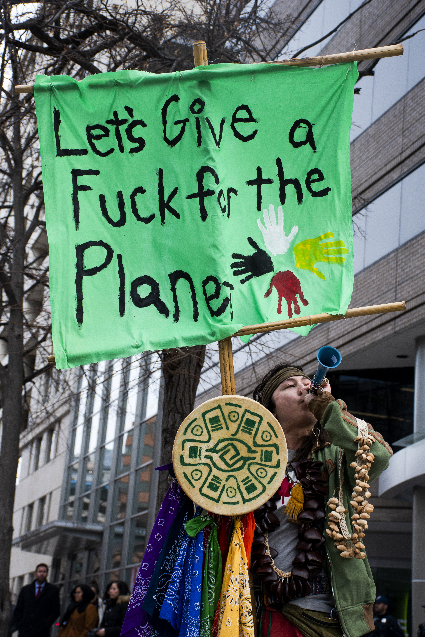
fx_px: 1275
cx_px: 212
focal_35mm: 72
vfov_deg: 28.1
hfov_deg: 18.9
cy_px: 318
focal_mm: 48
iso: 200
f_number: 5.6
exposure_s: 1/250
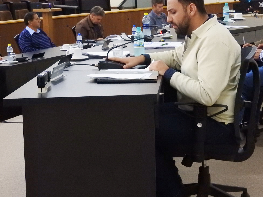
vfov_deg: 14.6
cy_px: 82
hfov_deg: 19.4
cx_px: 133
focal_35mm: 101
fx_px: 767
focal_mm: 15.2
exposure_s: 1/30
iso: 1600
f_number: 4.5
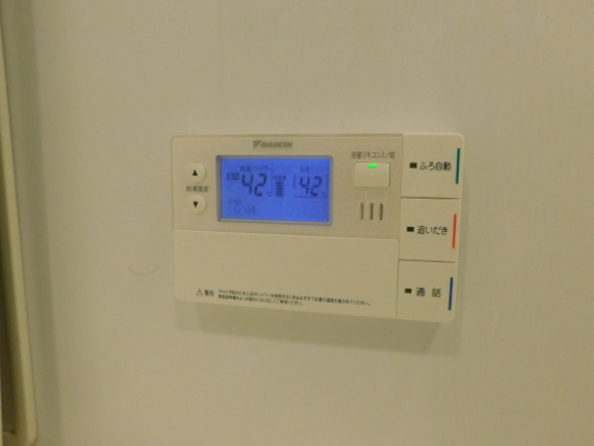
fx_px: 429
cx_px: 309
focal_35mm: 25
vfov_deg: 54.9
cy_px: 227
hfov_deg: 69.4
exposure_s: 1/30
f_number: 3
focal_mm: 4
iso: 360
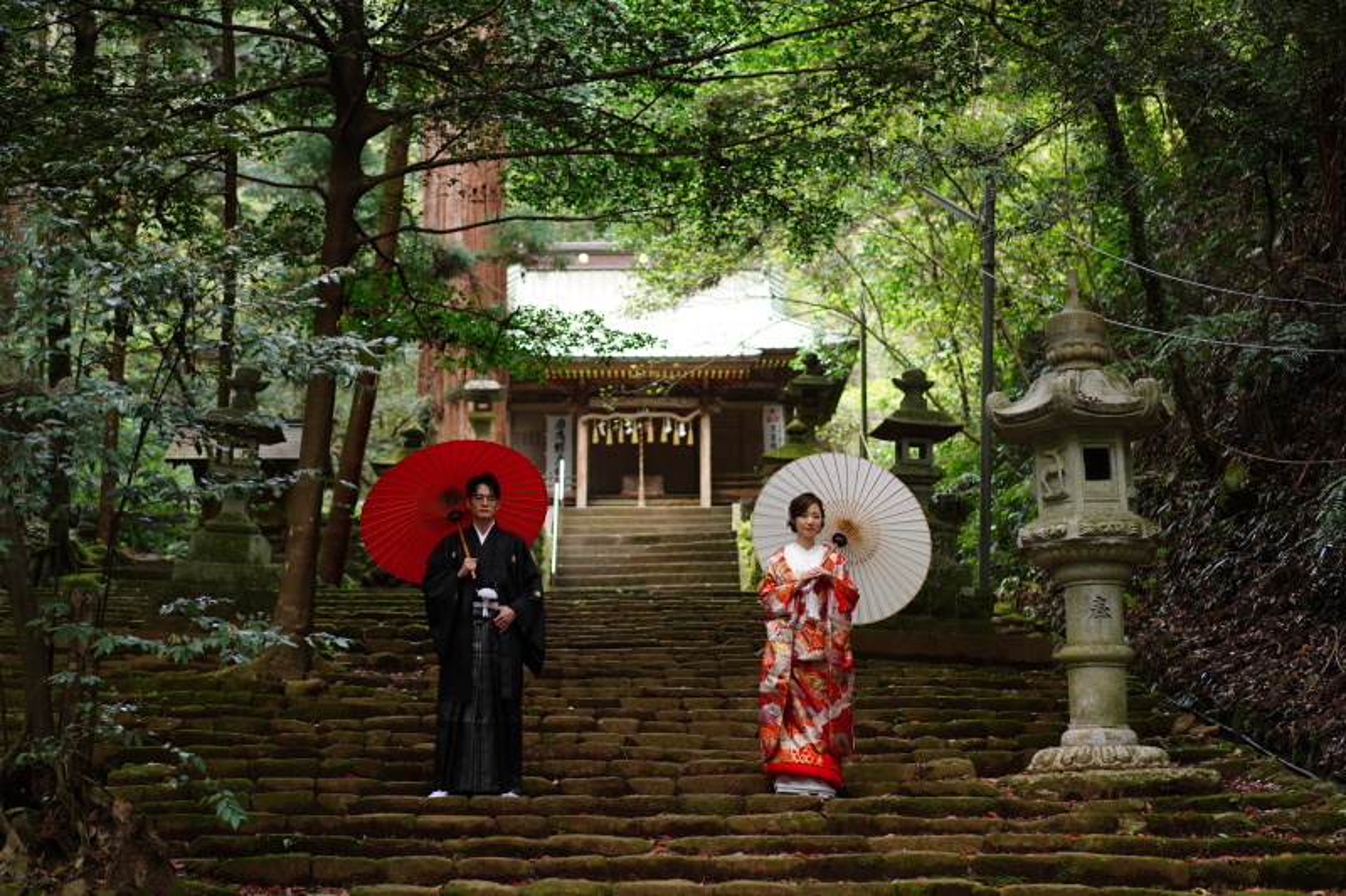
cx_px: 673
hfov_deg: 36.3
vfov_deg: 24.6
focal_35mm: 55
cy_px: 448
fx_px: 2056
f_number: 2.2
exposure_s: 1/125
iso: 400
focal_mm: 55
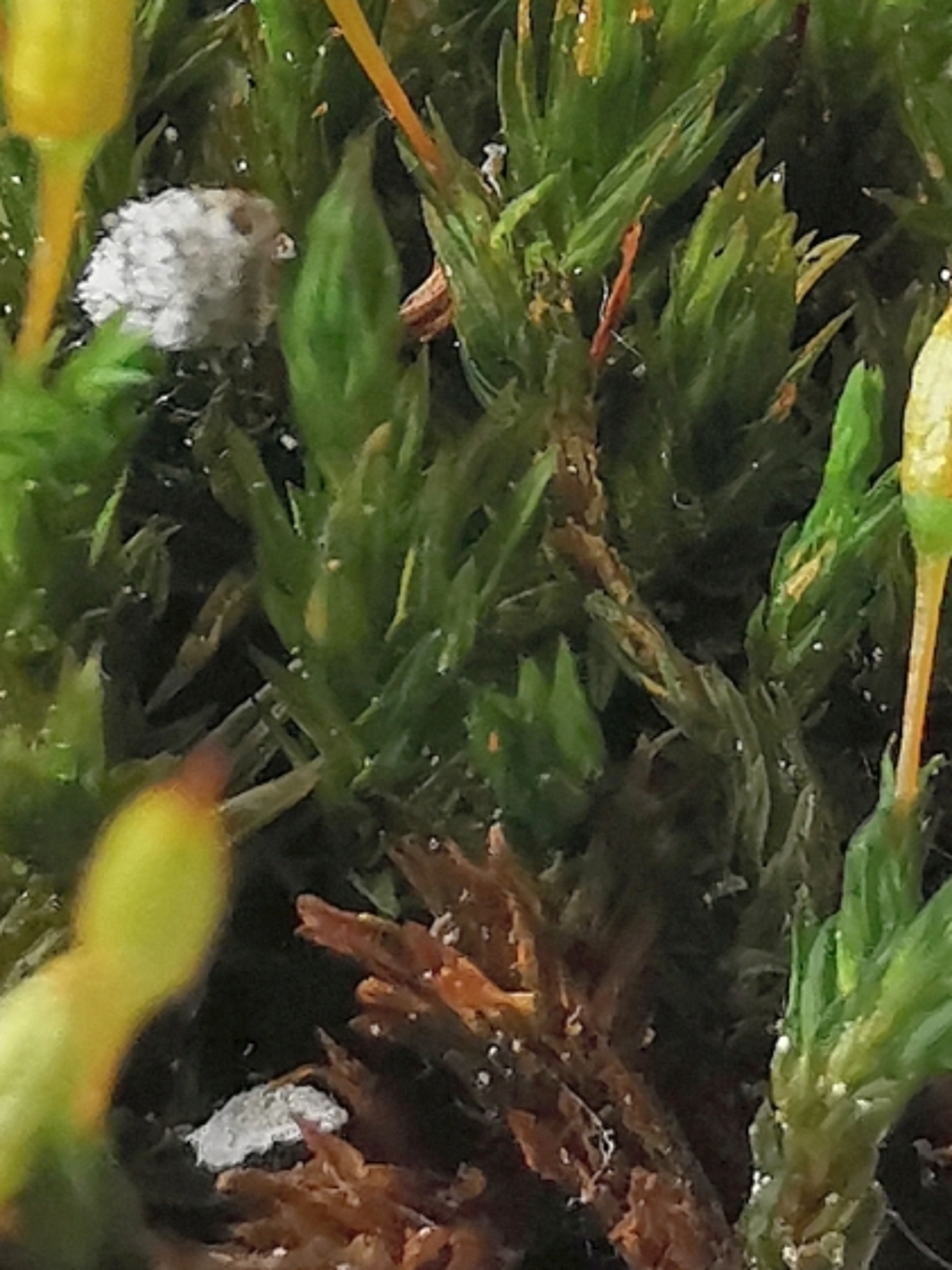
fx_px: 3482
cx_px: 635
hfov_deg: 15.5
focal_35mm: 95
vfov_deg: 20.3
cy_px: 152
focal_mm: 2.35
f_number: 2.2
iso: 160
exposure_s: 1/50
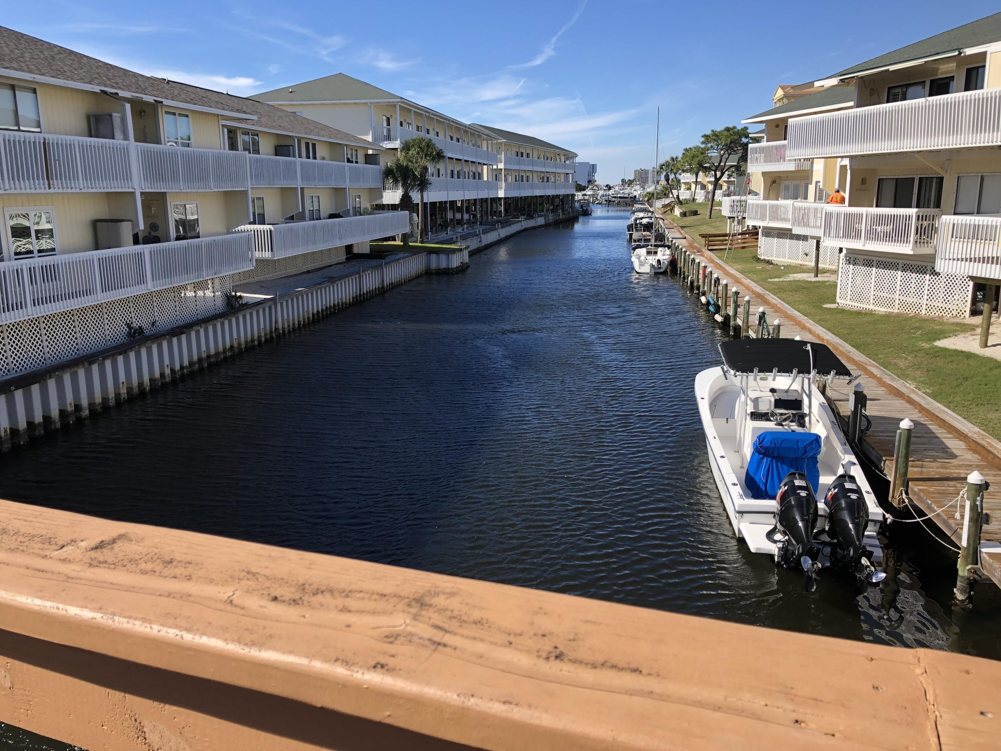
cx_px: 500
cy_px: 376
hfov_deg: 63.4
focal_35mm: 28
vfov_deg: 49.7
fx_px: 810
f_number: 1.8
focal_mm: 3.99
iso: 20
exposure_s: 1/1372
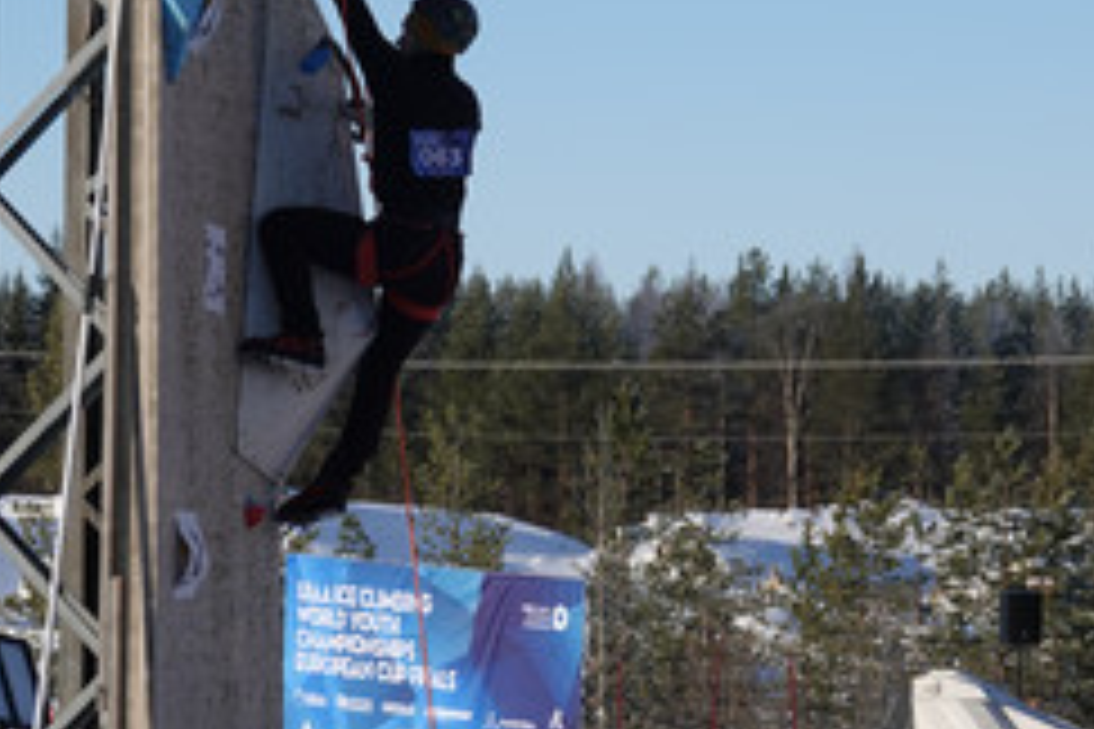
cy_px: 400
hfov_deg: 11.4
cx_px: 401
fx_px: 5470
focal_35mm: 180
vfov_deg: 7.6
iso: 100
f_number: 3.5
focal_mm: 35.68
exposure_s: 1/1250
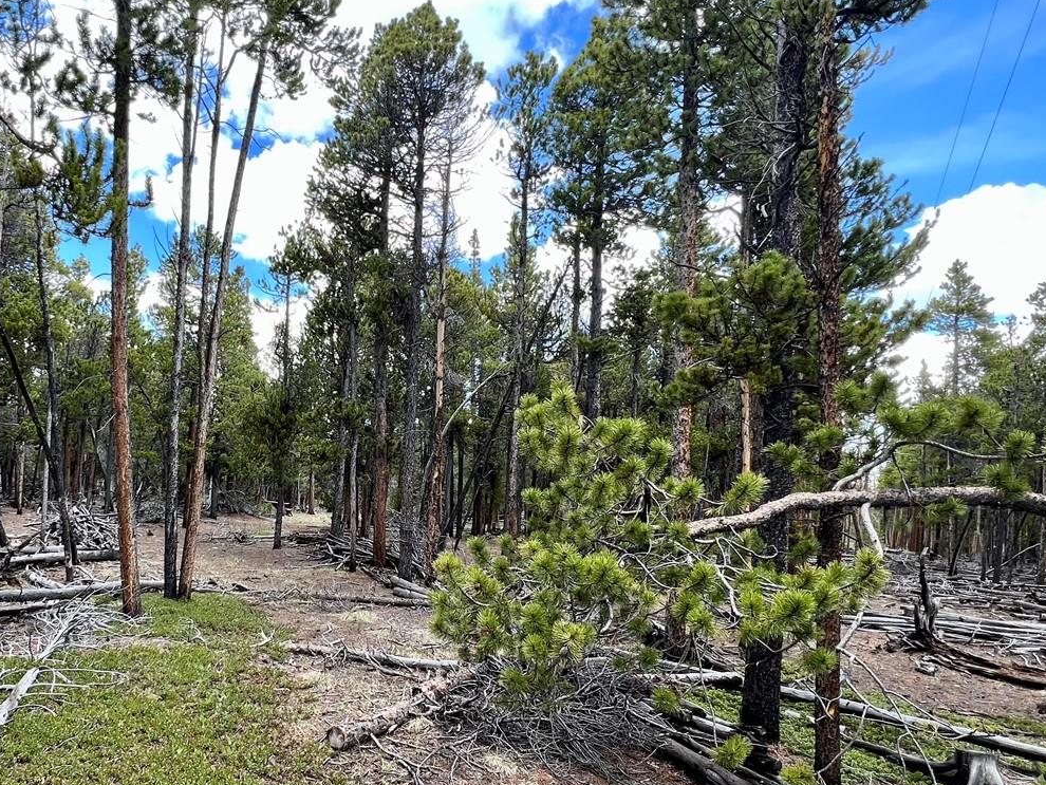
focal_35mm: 21
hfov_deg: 76.4
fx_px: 635
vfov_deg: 63.0
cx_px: 348
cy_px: 461
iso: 32
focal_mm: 1.57
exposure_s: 1/136
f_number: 1.8
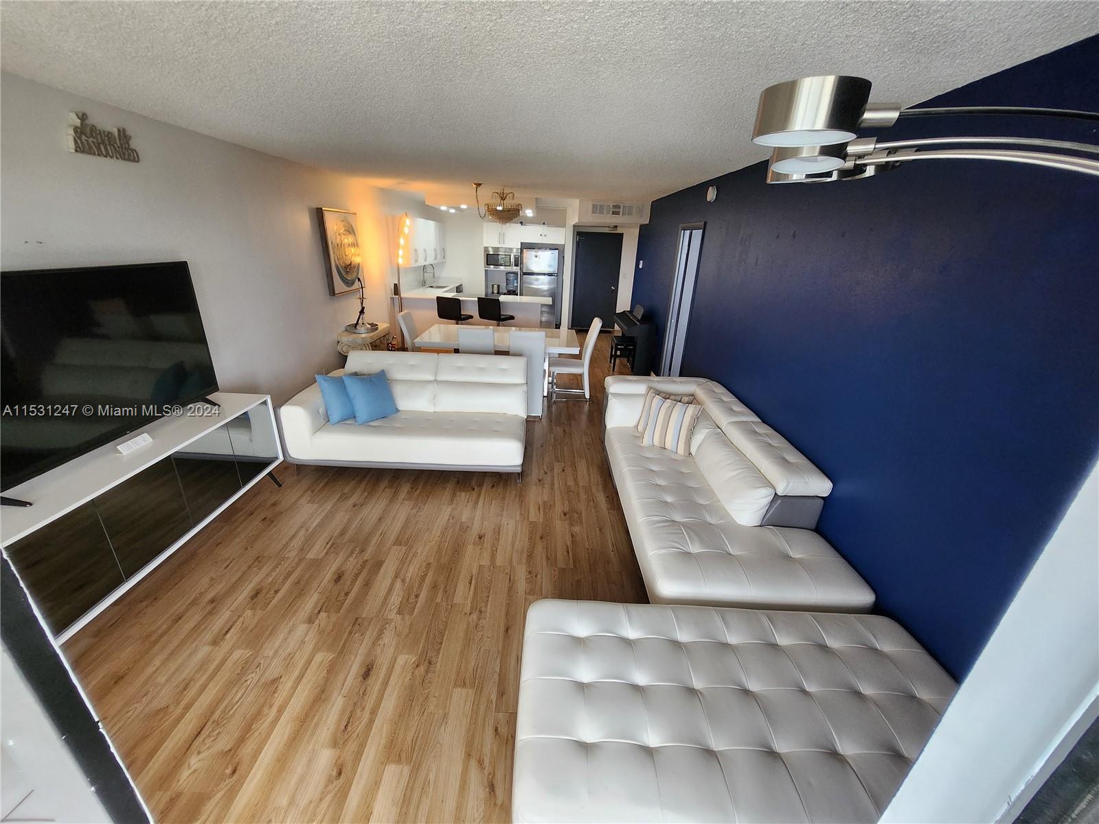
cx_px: 550
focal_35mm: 13
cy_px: 412
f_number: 2.2
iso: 160
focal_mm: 1.74
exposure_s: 1/60
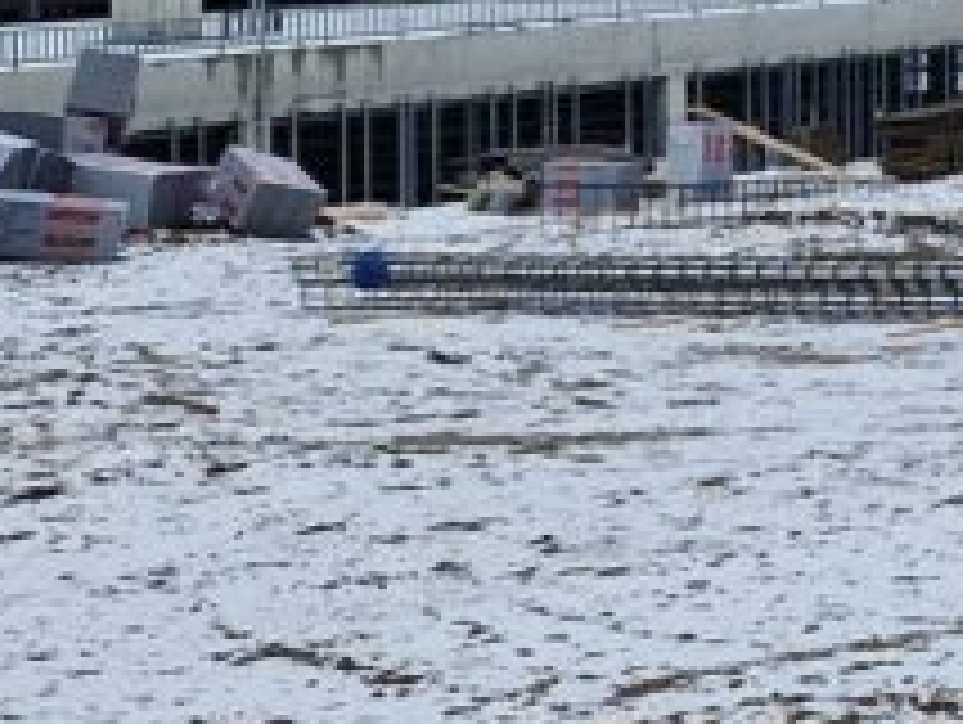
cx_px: 2092
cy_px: -99
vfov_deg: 13.2
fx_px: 3064
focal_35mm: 110
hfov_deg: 14.1
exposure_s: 1/5495
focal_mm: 5.4
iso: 50
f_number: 1.8
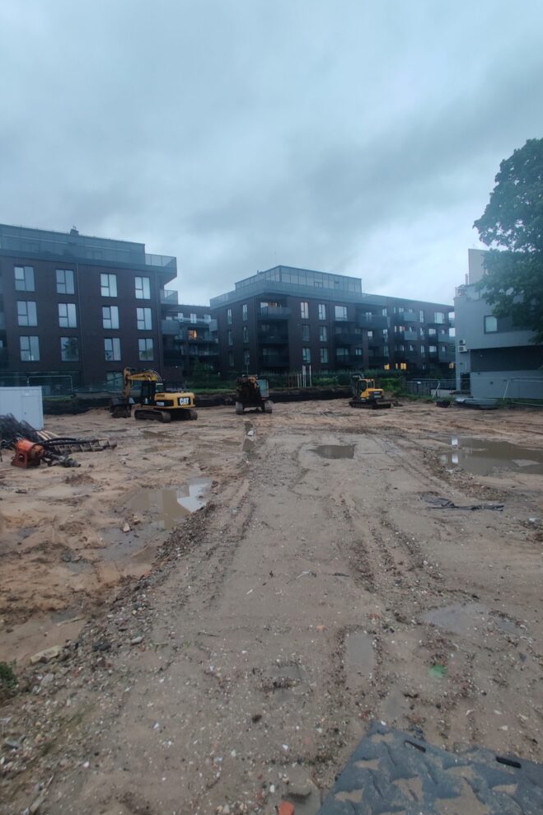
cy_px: 401
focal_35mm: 14
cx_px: 276
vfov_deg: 104.3
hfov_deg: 81.2
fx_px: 317
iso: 250
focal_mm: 2.25
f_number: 2.2
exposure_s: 1/33
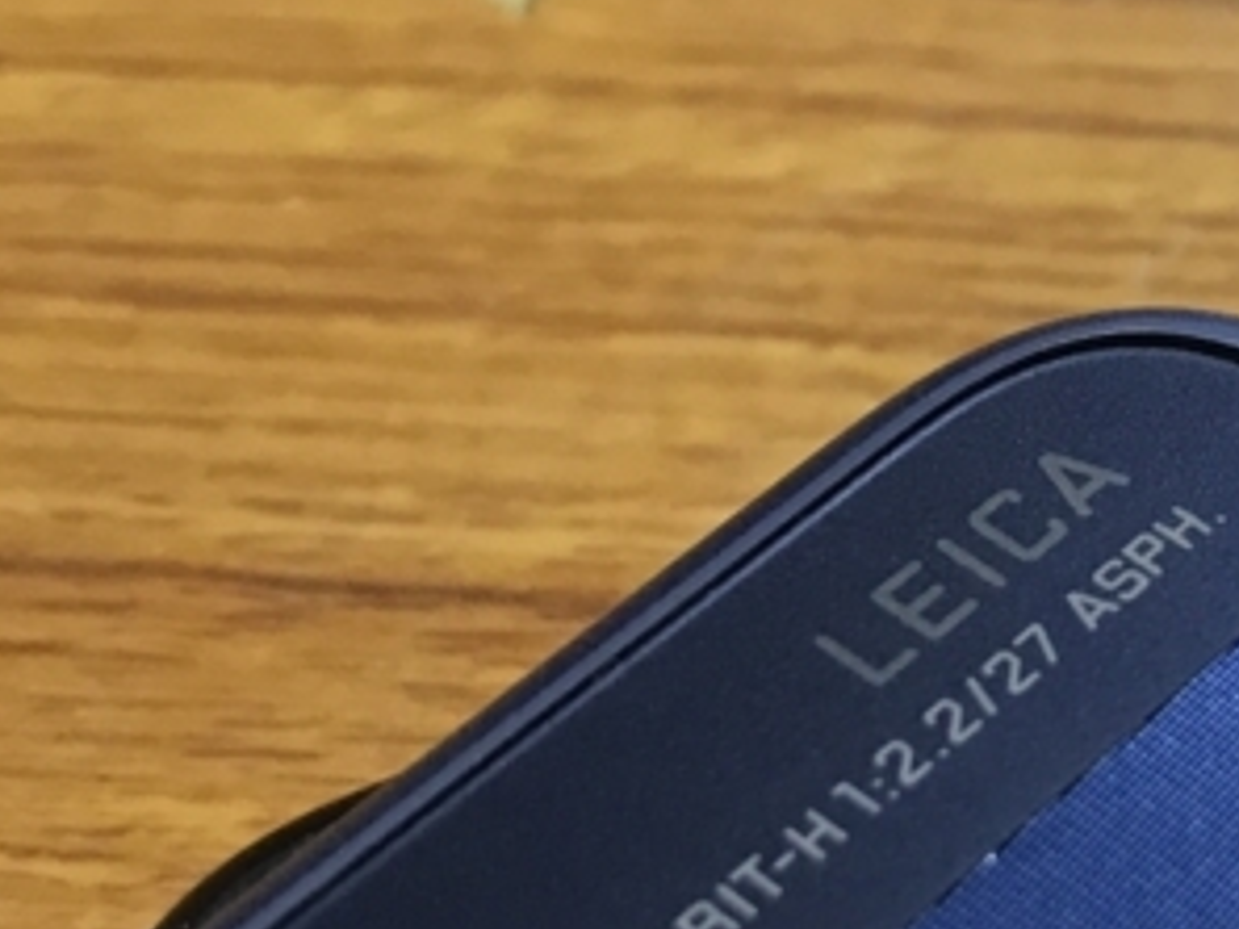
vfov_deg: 15.2
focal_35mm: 97
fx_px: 3472
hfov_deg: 18.7
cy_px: 644
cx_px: 1637
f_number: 1.8
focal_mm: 3.99
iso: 40
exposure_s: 1/20
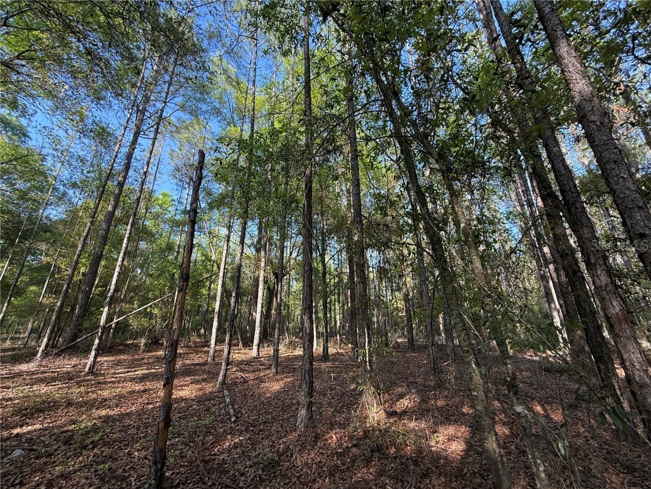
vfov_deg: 85.7
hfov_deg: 102.1
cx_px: 326
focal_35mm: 14
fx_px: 263
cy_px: 244
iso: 64
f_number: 2.2
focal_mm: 2.22
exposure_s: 1/164
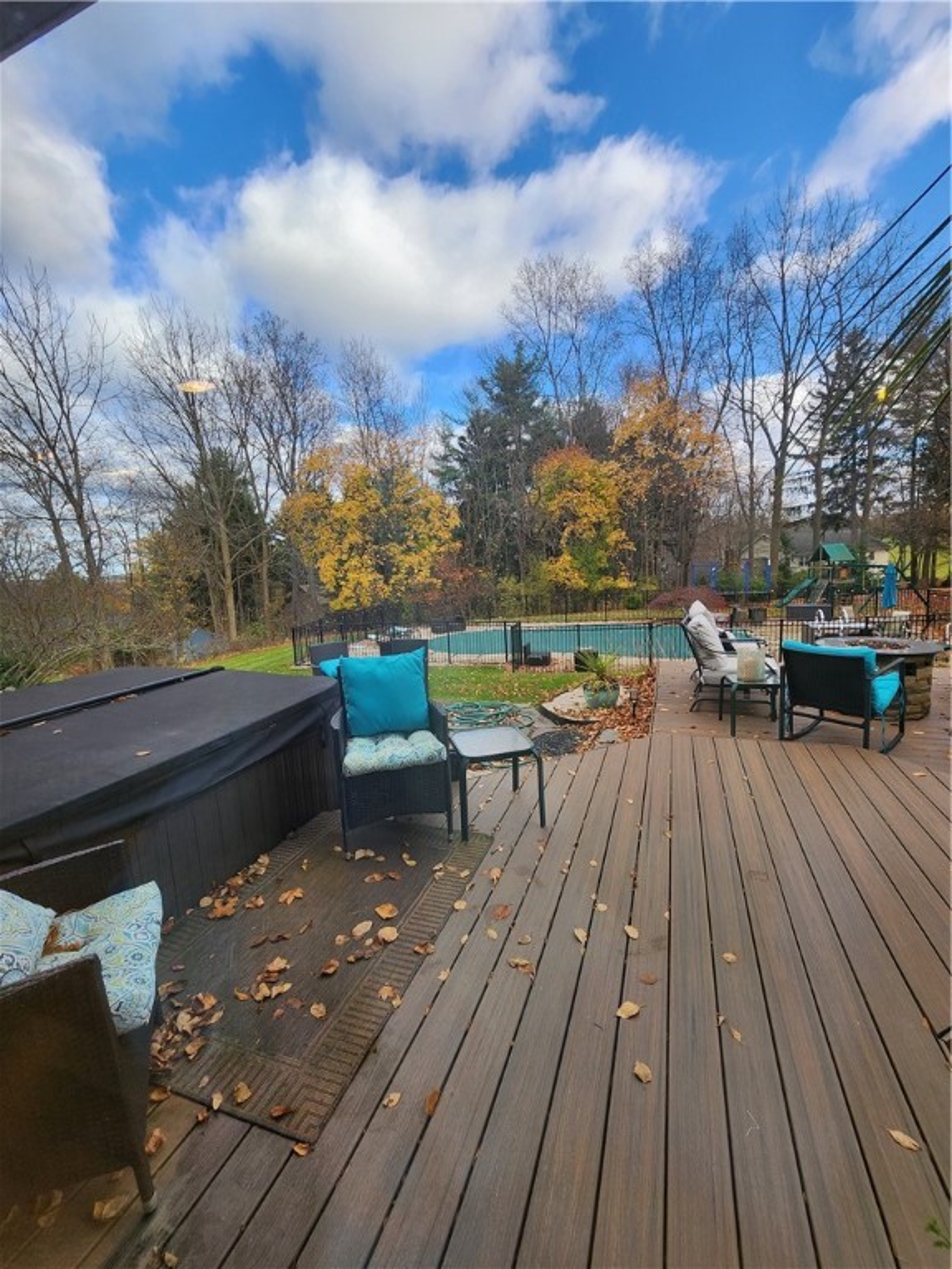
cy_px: 634
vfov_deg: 106.2
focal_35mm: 13
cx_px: 476
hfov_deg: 89.9
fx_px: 477
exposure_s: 1/416
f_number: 2.2
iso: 50
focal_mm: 2.2
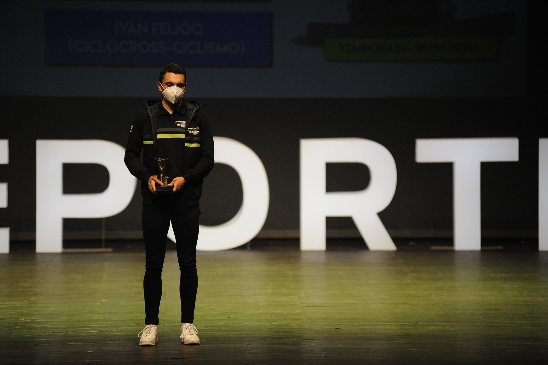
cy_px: 182
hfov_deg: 10.3
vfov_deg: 6.9
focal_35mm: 200
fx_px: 3043
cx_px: 274
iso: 1600
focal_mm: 200
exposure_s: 1/500
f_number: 2.8
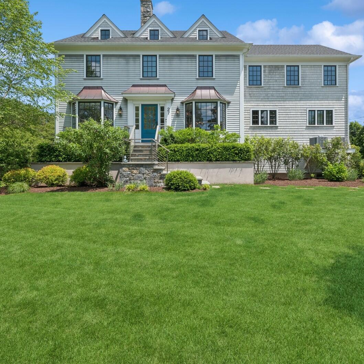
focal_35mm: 18
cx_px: 187
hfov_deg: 80.7
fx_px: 214
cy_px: 181
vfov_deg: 80.7
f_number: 11
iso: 200
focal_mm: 14
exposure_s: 1/500
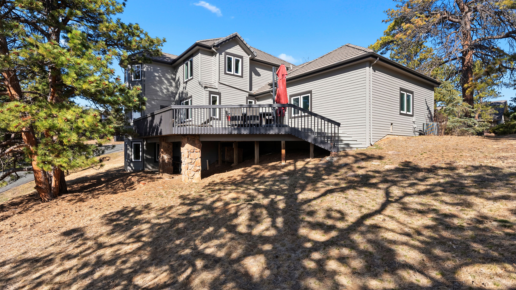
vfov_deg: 61.0
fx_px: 246
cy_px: 147
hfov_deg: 92.7
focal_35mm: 18
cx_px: 255
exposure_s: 1/125
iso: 200
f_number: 9
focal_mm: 17
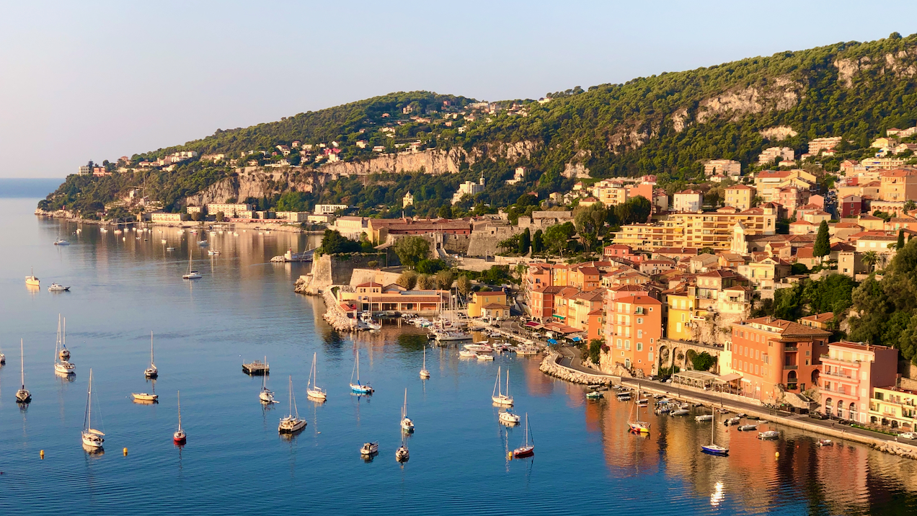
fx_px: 1386
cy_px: 332
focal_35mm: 57
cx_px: 457
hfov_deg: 36.6
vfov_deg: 21.0
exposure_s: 1/500
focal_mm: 6
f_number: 2.4
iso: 16
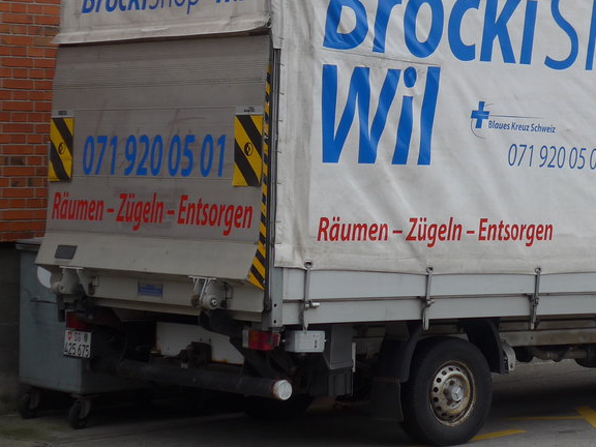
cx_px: 418
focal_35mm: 123
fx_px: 2118
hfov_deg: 16.0
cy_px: 121
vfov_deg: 12.0
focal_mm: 12
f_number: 3.5
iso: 80
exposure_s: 1/125
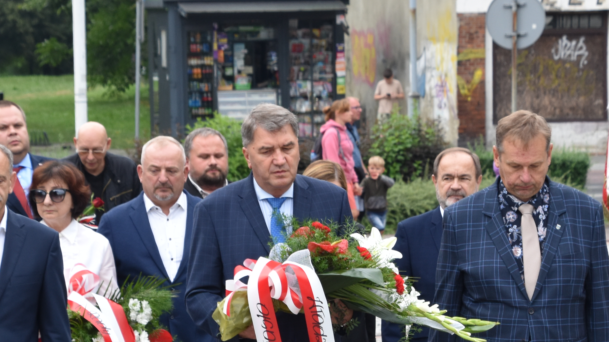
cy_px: 300
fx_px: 3940
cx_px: 283
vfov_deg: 5.0
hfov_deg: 8.8
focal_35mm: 244
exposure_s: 1/200
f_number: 7.1
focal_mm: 70
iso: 400
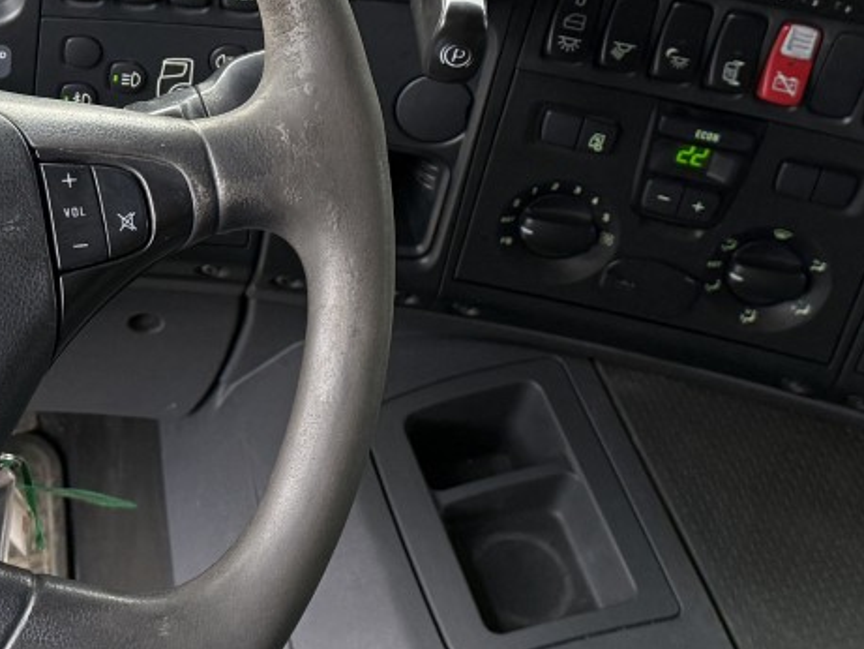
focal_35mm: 75
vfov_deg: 19.4
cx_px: 137
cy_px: 92
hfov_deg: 25.4
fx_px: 1872
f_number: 1.78
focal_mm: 6.76
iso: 200
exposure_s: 1/121
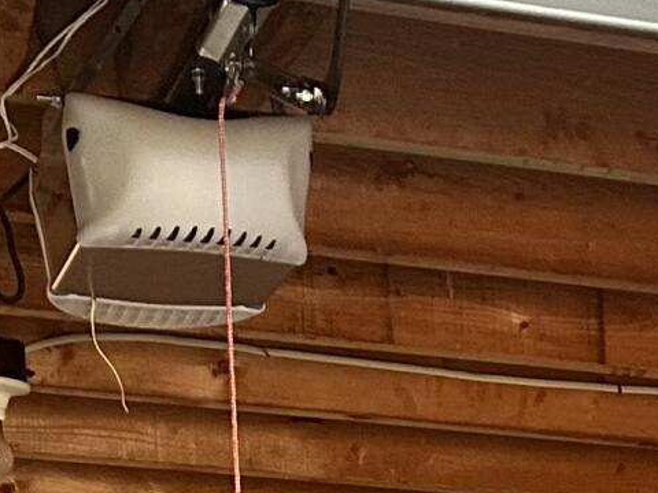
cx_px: 802
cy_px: 1530
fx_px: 2851
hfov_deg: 12.8
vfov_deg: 8.2
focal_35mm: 150
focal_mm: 6.86
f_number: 1.78
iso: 200
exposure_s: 1/121
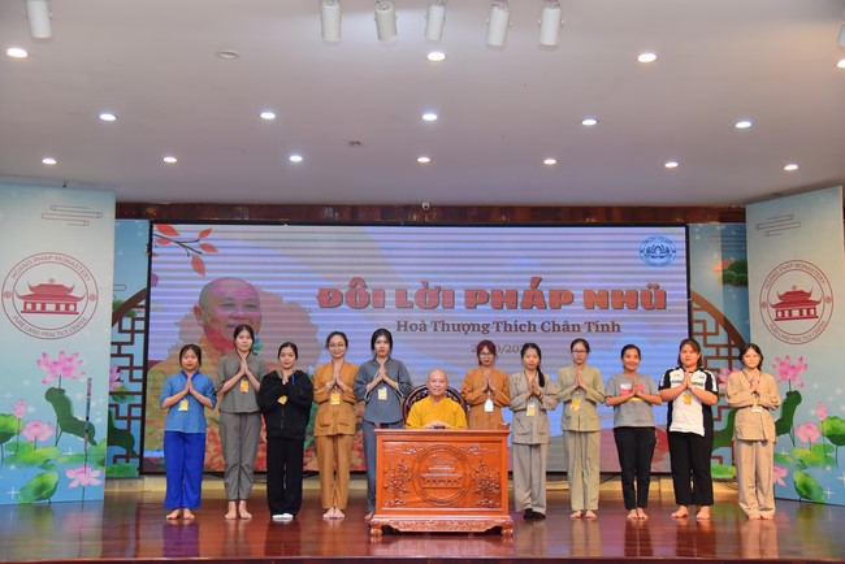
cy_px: 282
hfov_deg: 44.5
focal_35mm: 44
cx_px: 422
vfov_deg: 30.5
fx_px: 1033
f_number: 4.5
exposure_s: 1/160
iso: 1250
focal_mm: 44
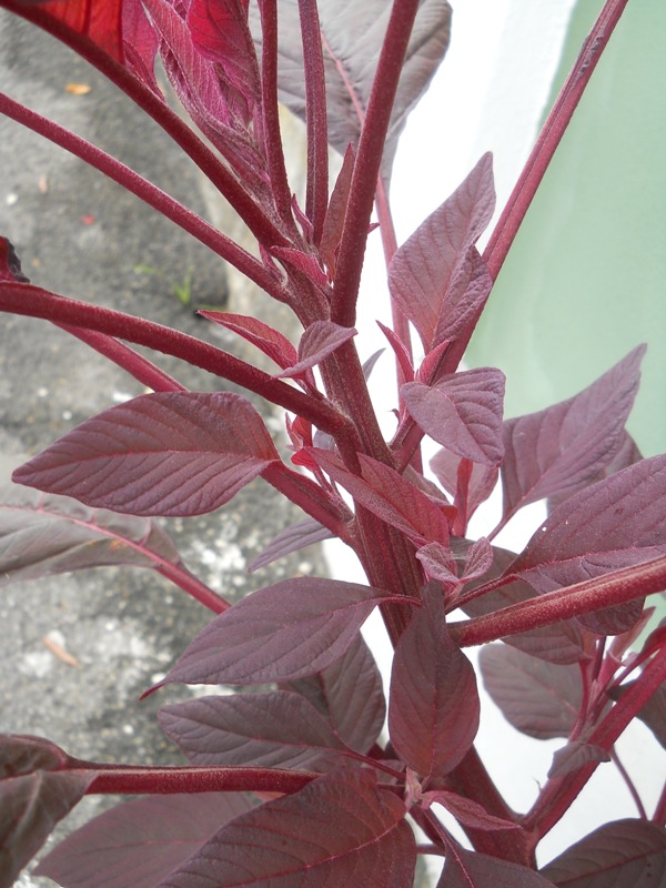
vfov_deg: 45.8
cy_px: 444
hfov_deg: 35.1
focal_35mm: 41
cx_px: 333
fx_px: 1052
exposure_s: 1/80
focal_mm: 6.72
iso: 80
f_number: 3.1
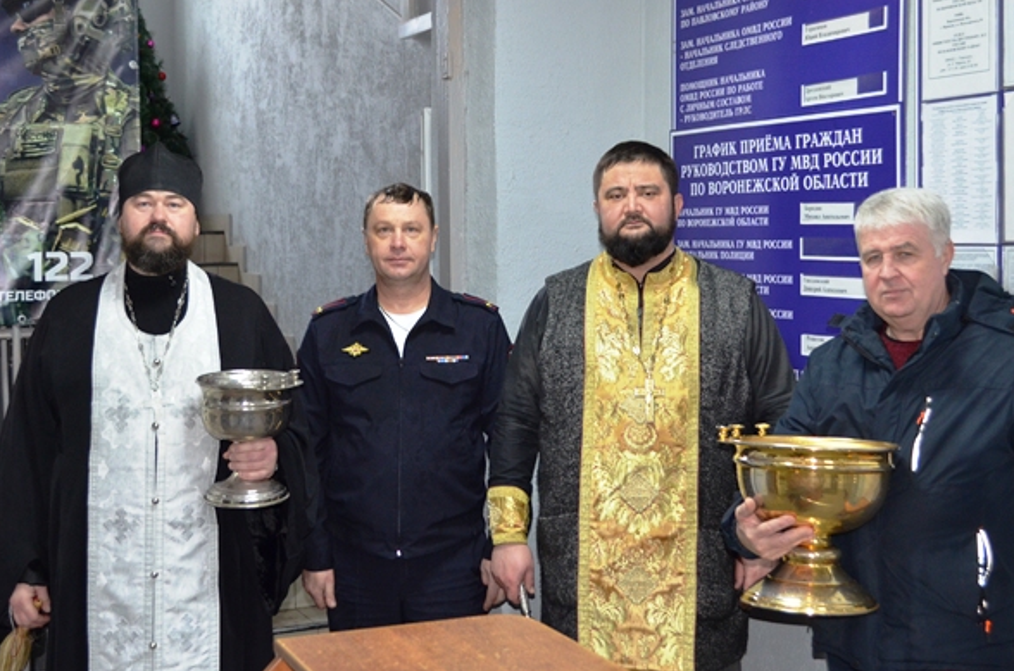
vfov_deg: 27.4
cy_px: 309
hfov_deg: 40.4
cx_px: 507
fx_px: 1377
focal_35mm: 49
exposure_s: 1/60
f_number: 4
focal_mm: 24
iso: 800
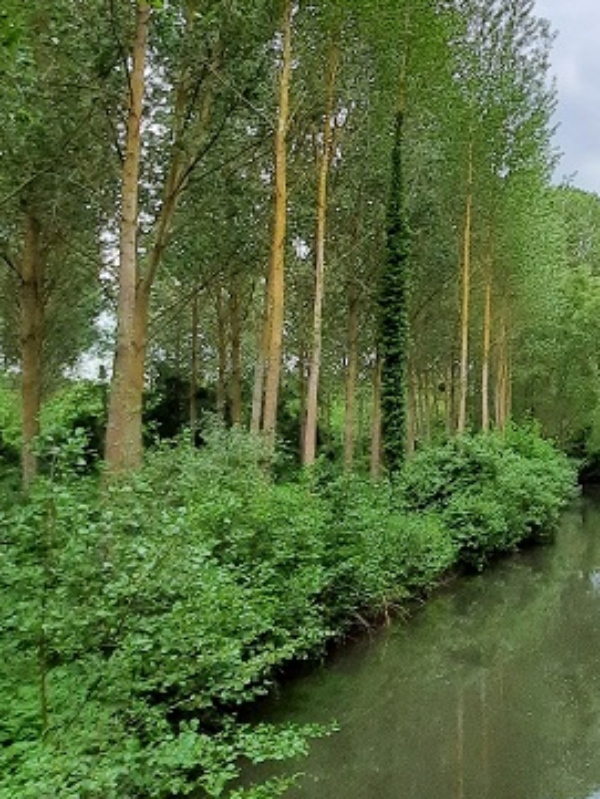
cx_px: 744
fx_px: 831
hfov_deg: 32.0
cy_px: 259
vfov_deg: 50.3
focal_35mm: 36
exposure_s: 1/271
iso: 40
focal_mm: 1.74
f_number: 2.2
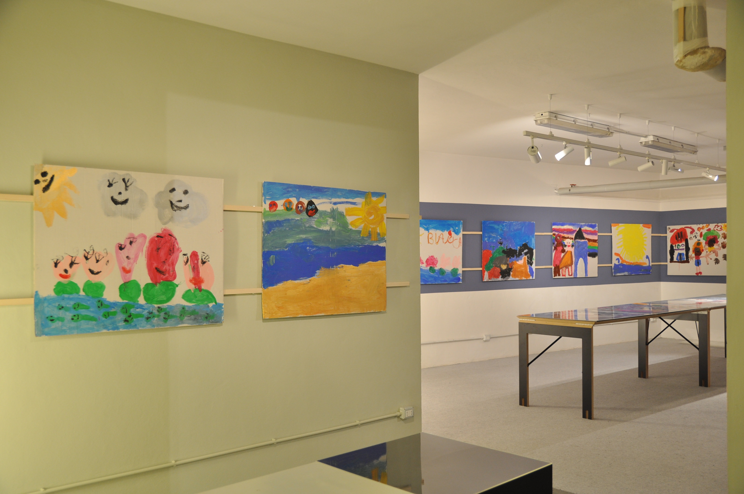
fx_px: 681
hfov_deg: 57.3
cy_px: 247
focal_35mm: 33
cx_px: 372
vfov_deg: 39.9
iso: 400
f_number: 3.2
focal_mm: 22
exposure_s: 1/40
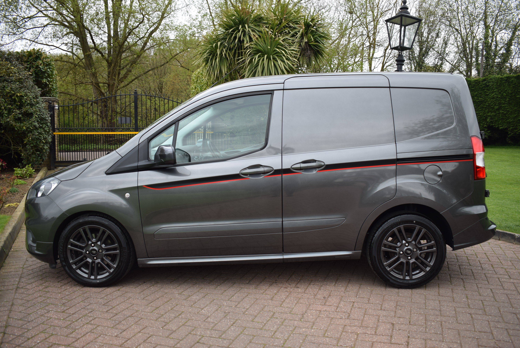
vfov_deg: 41.8
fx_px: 455
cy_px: 174
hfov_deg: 59.5
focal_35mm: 32
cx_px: 260
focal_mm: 21
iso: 100
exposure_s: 1/200
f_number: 3.8
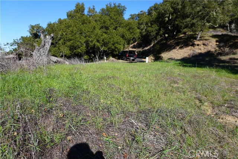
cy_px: 80
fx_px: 159
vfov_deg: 53.2
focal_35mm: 24
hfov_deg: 73.7
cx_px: 119
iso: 100
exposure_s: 1/500
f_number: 5
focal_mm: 16
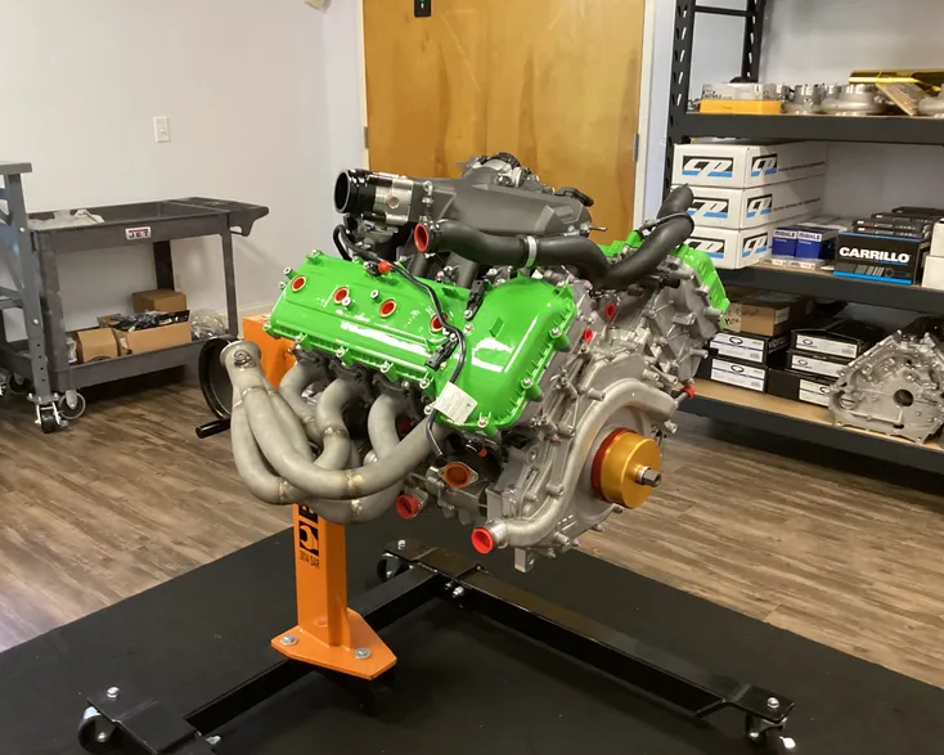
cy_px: 372
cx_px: 439
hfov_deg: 54.2
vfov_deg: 44.5
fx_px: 922
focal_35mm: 33
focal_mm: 3.3
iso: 320
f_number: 2.4
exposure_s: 1/30
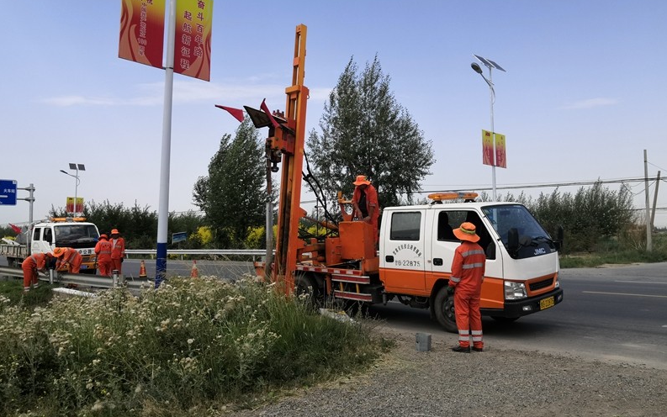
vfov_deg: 40.6
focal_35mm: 31
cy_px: 200
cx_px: 335
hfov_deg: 61.2
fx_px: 564
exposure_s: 1/877
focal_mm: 3.95
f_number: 1.8
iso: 50
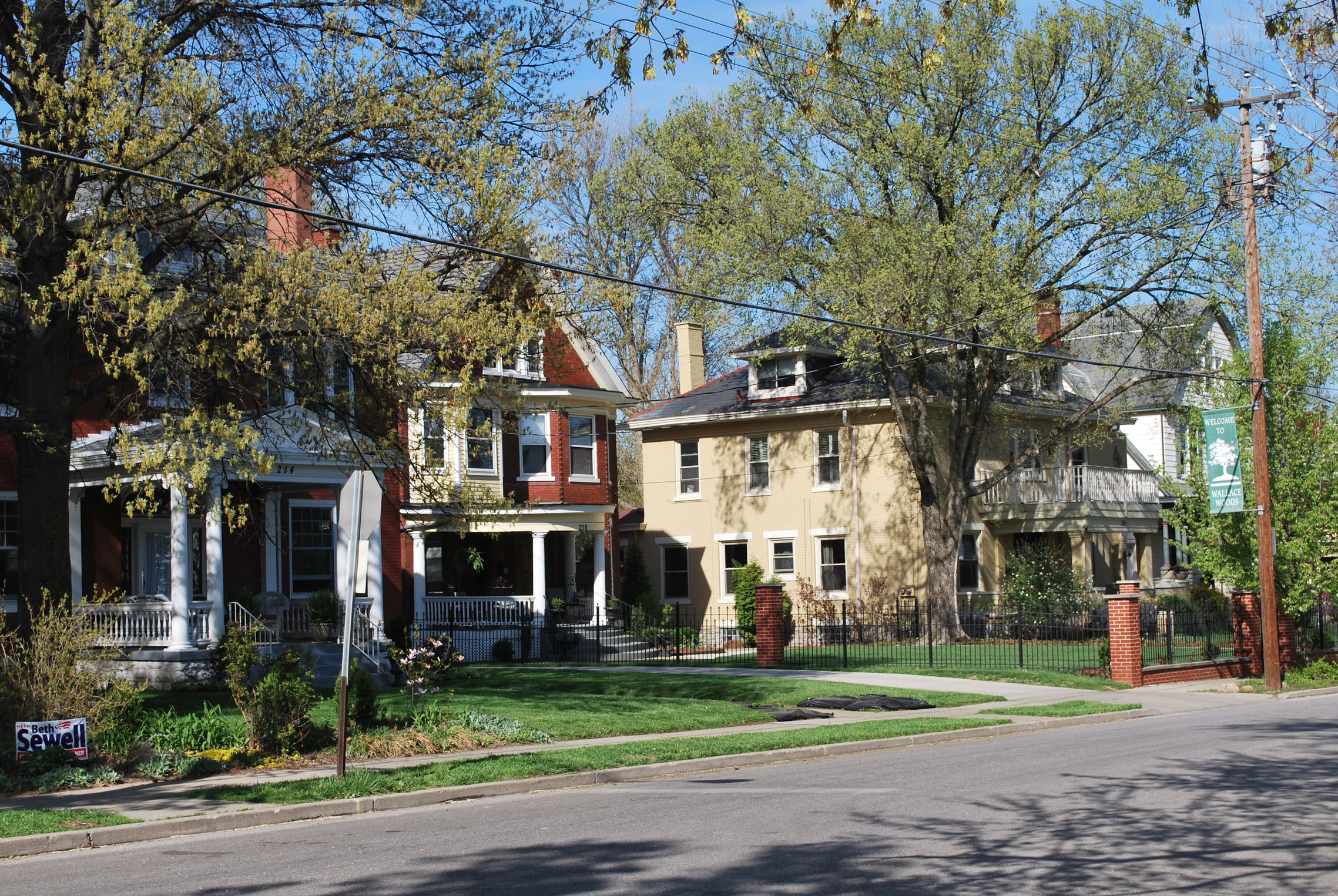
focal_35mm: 56
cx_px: 660
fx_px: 2084
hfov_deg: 35.6
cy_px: 461
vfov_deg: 24.3
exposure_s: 1/250
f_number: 8
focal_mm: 34
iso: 100
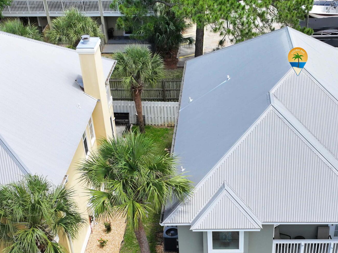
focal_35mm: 55
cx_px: 228
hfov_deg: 34.6
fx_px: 537
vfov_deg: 25.1
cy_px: 259
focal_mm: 12.29
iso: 140
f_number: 2.8
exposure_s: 1/1000
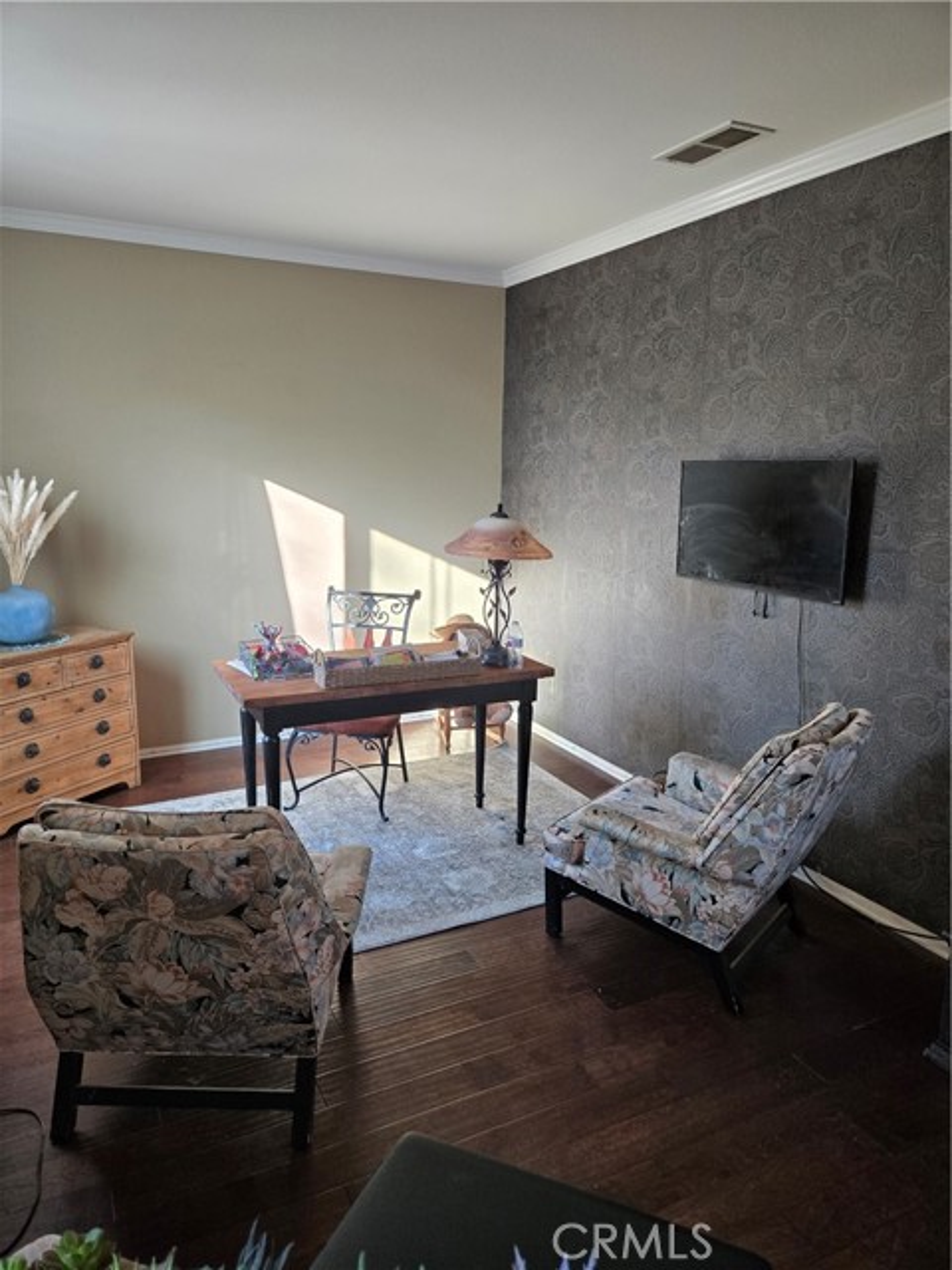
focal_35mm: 23
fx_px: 843
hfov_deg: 58.9
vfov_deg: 73.9
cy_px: 635
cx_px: 476
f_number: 1.8
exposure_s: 1/120
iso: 125
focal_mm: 5.4
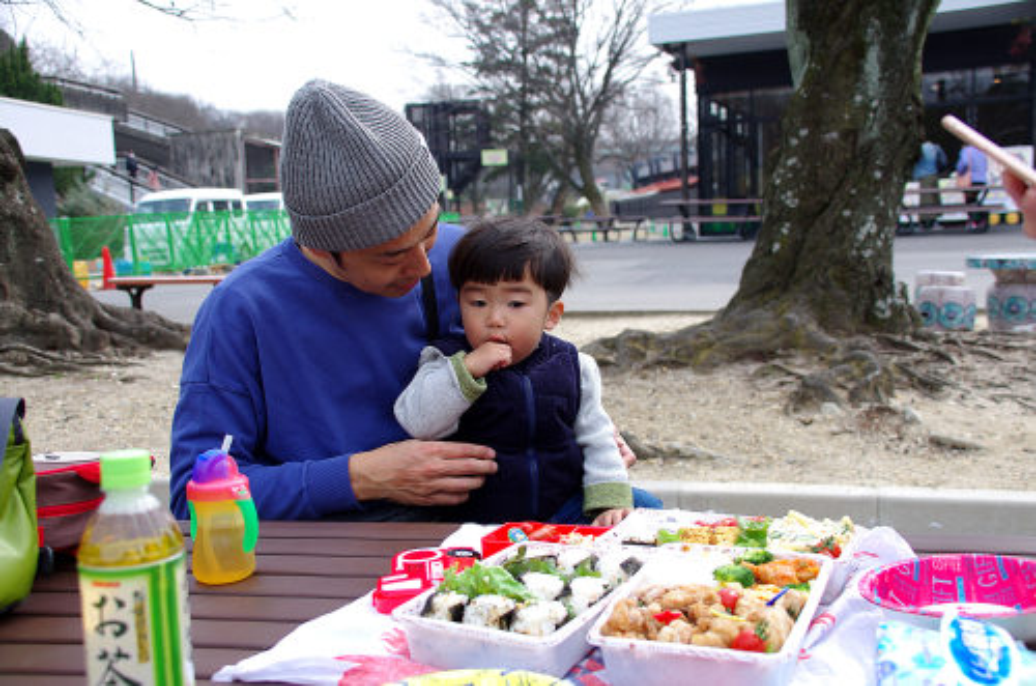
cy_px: 343
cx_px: 518
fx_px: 1292
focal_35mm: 45
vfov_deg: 29.7
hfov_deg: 43.7
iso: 100
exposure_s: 1/250
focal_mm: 30
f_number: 4.5
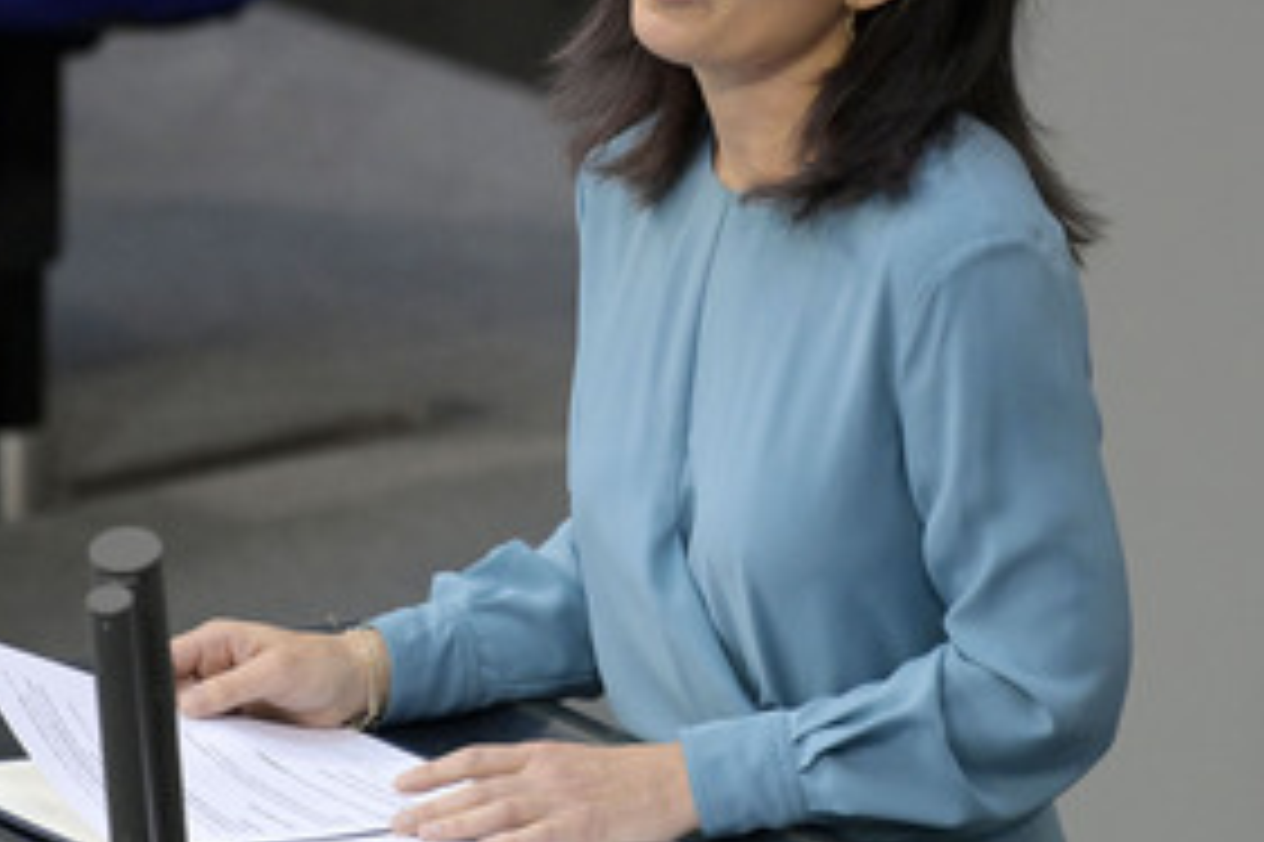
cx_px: 592
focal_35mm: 641
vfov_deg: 2.1
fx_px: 22492
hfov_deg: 3.2
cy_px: 225
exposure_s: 1/640
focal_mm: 400
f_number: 5.6
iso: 8000
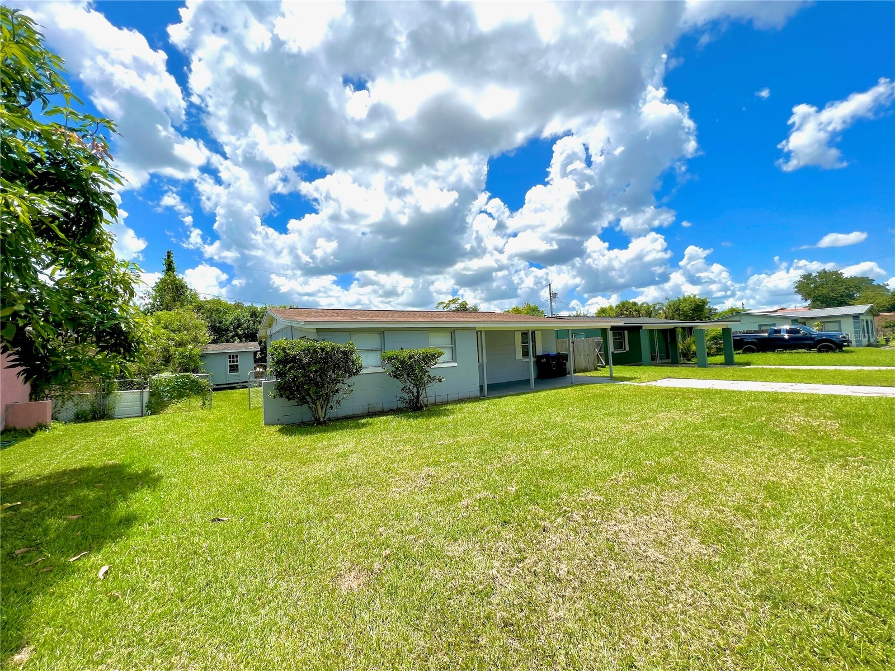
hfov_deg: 106.2
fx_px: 336
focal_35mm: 13
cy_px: 336
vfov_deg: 89.9
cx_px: 448
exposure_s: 1/2179
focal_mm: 1.57
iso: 32
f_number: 1.8
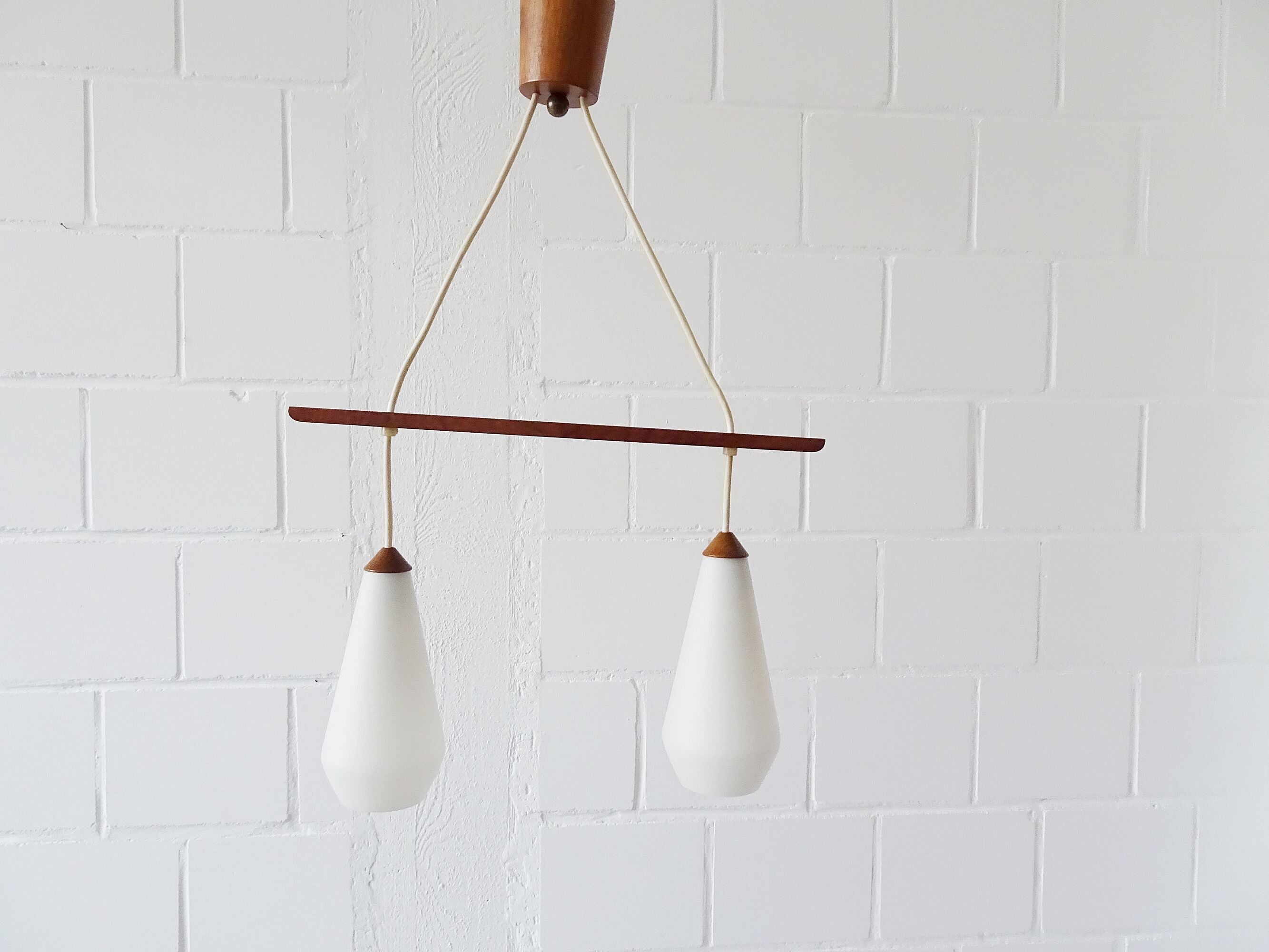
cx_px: 634
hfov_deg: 71.6
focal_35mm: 24
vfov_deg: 56.8
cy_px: 476
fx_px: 880
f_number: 3.5
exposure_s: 1/30
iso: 400
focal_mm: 4.1
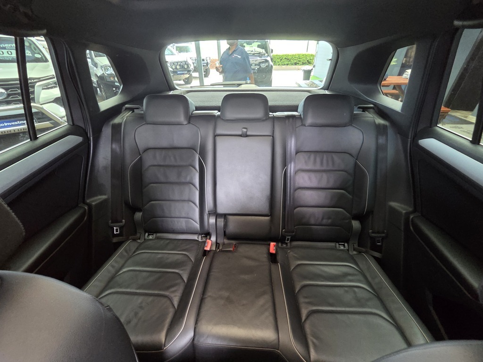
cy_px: 181
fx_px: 181
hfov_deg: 106.2
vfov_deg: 89.9
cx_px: 242
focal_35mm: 13
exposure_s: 1/50
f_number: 2.2
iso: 1000
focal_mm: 2.2
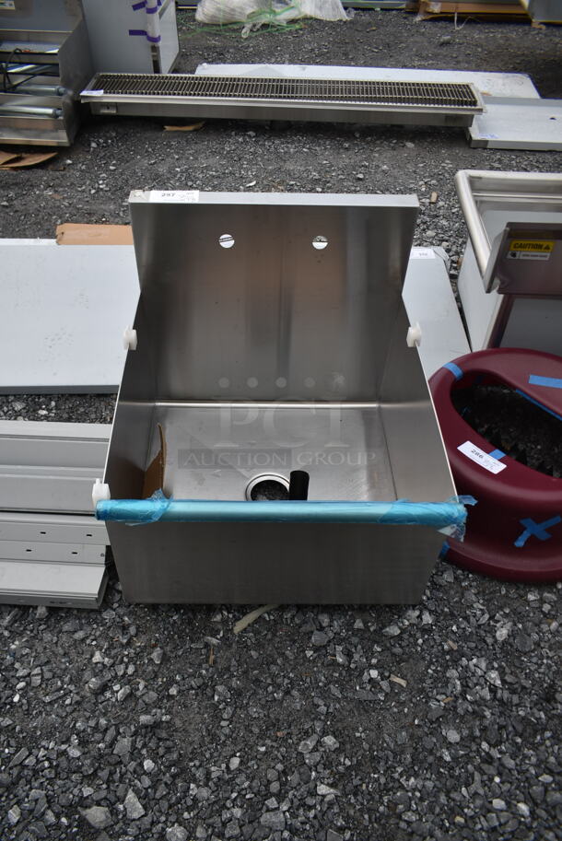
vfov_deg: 67.3
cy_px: 420
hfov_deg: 48.0
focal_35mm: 27
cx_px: 281
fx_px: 631
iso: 100
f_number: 5
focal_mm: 18
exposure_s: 1/100
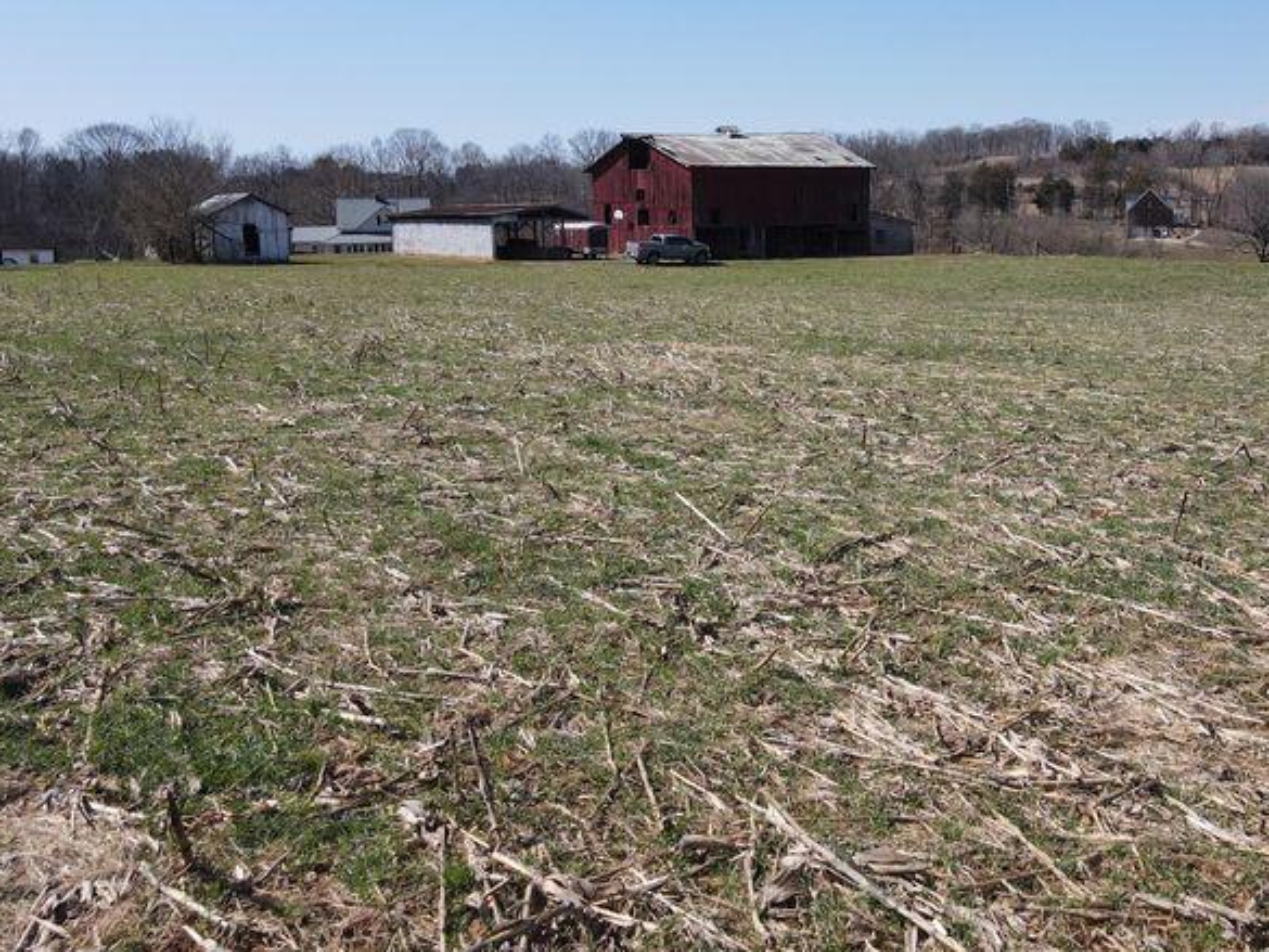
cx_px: 812
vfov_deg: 40.5
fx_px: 1283
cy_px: 377
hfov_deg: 51.9
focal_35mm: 35
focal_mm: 4.5
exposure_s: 1/725
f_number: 2.8
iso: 100
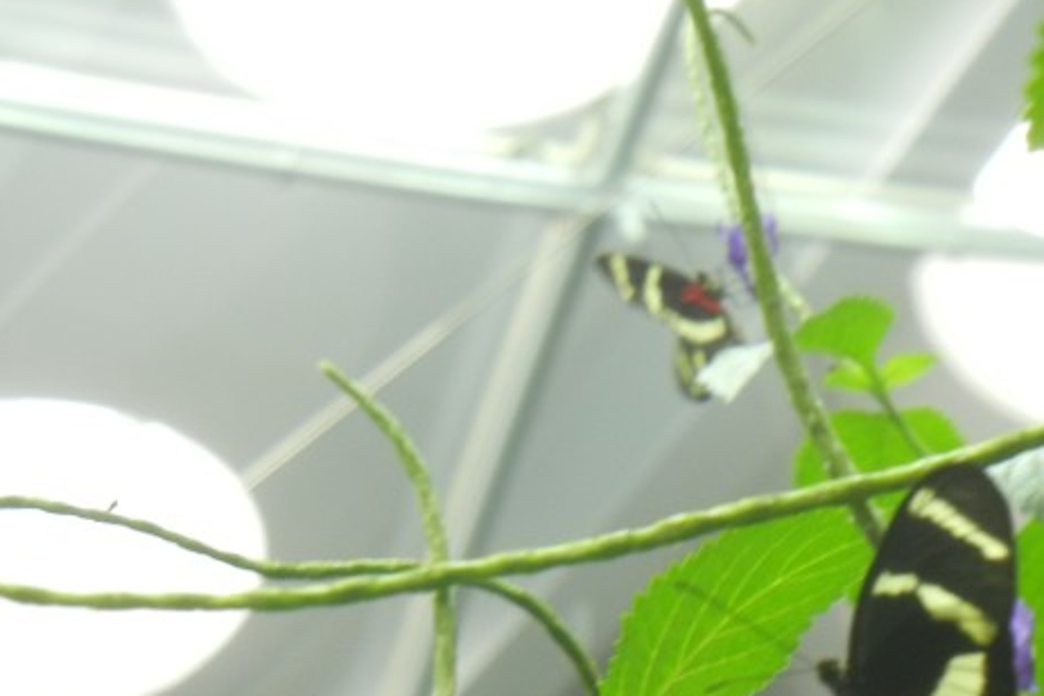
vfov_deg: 5.8
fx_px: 6814
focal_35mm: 235
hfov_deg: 8.7
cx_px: 791
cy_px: 585
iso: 160
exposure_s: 1/66
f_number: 4.5
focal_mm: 18.3
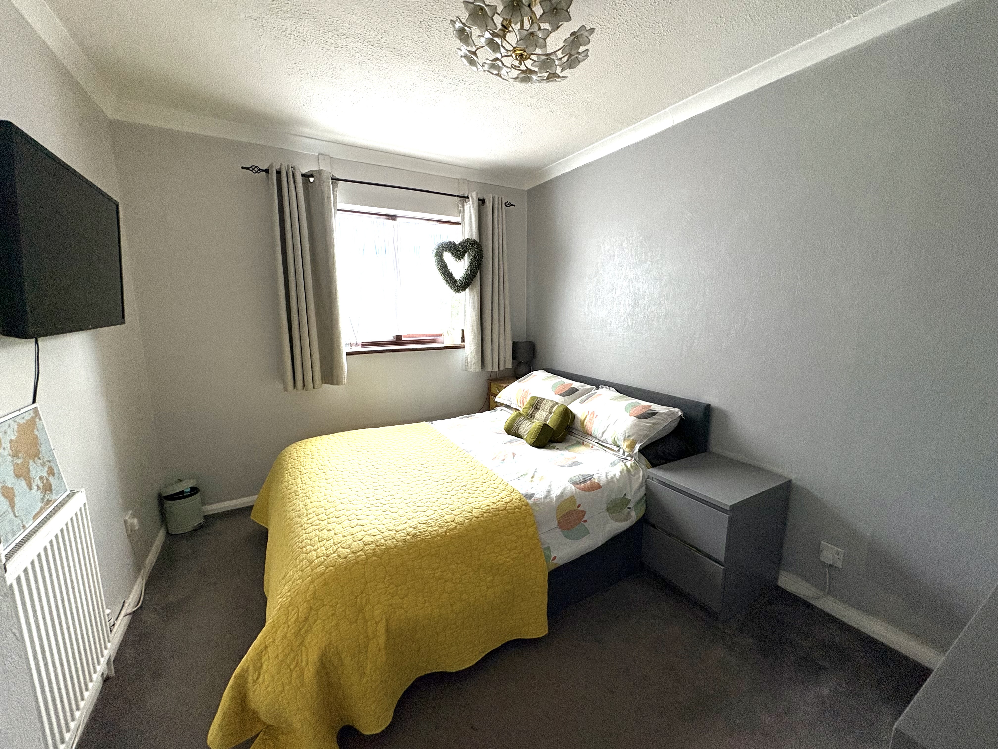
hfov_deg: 102.1
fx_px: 404
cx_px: 499
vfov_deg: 85.7
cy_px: 374
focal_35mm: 14
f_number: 2.2
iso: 250
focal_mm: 2.22
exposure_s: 1/73
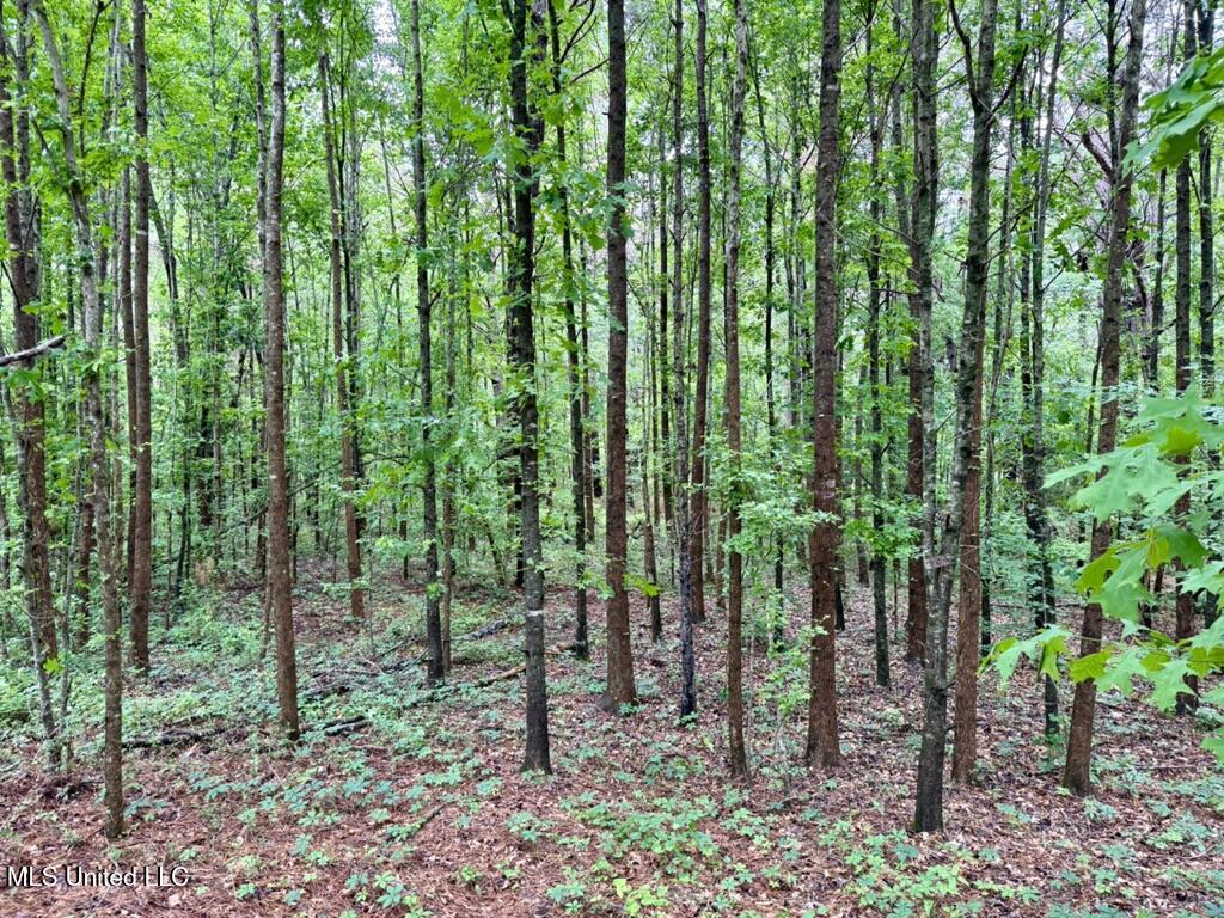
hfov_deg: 71.6
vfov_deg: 56.8
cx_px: 612
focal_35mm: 24
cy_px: 459
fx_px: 849
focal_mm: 6.76
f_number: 1.78
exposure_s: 1/121
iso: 125
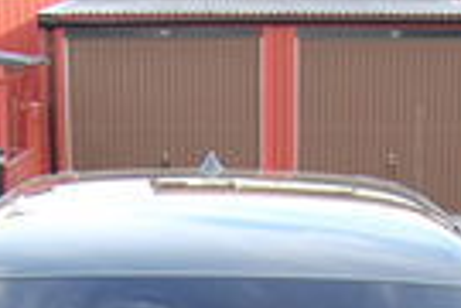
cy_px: 684
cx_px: 188
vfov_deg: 9.7
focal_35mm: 128
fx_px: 1639
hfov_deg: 16.0
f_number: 5.6
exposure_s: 1/125
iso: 250
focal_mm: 18
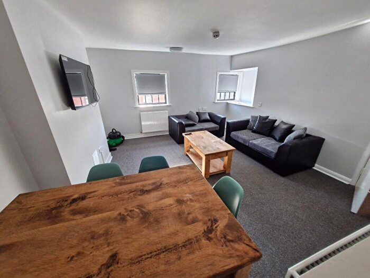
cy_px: 139
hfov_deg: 106.2
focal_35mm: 13
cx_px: 185
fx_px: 139
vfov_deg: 89.9
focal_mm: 1.74
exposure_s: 1/50
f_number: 2.2
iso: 320
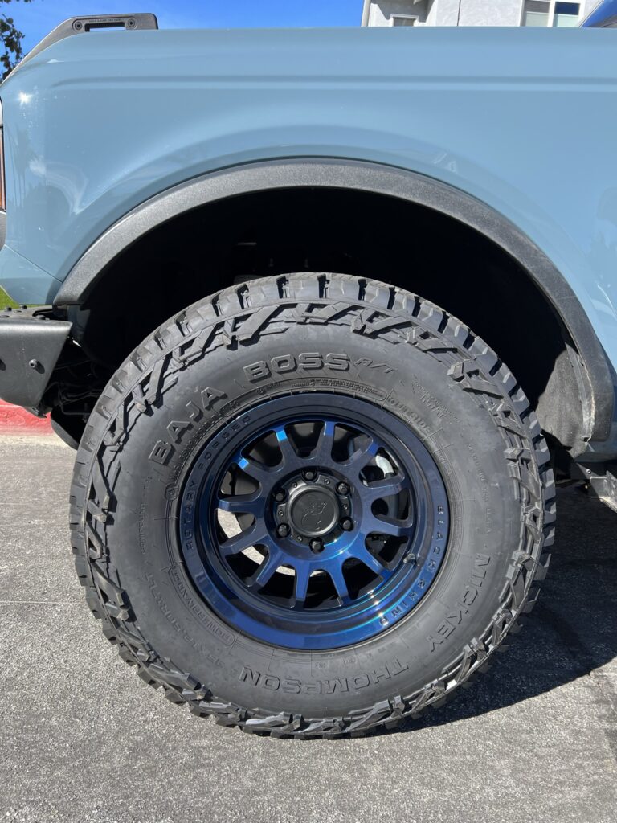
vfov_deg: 67.3
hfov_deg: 53.1
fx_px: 618
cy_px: 412
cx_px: 308
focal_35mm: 26
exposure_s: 1/1135
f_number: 1.5
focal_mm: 5.7
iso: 50
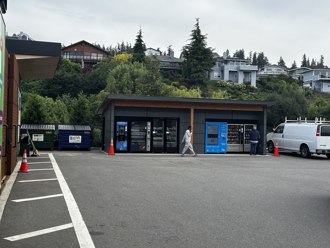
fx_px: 458
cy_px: 124
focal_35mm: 48
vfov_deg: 30.3
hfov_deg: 39.7
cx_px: 165
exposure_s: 1/1376
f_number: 1.78
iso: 64
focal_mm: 6.86
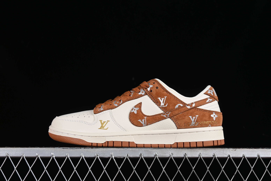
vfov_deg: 18.2
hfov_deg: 27.0
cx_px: 136
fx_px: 565
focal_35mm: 75
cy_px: 90
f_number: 8
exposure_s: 1/80
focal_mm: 50
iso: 160
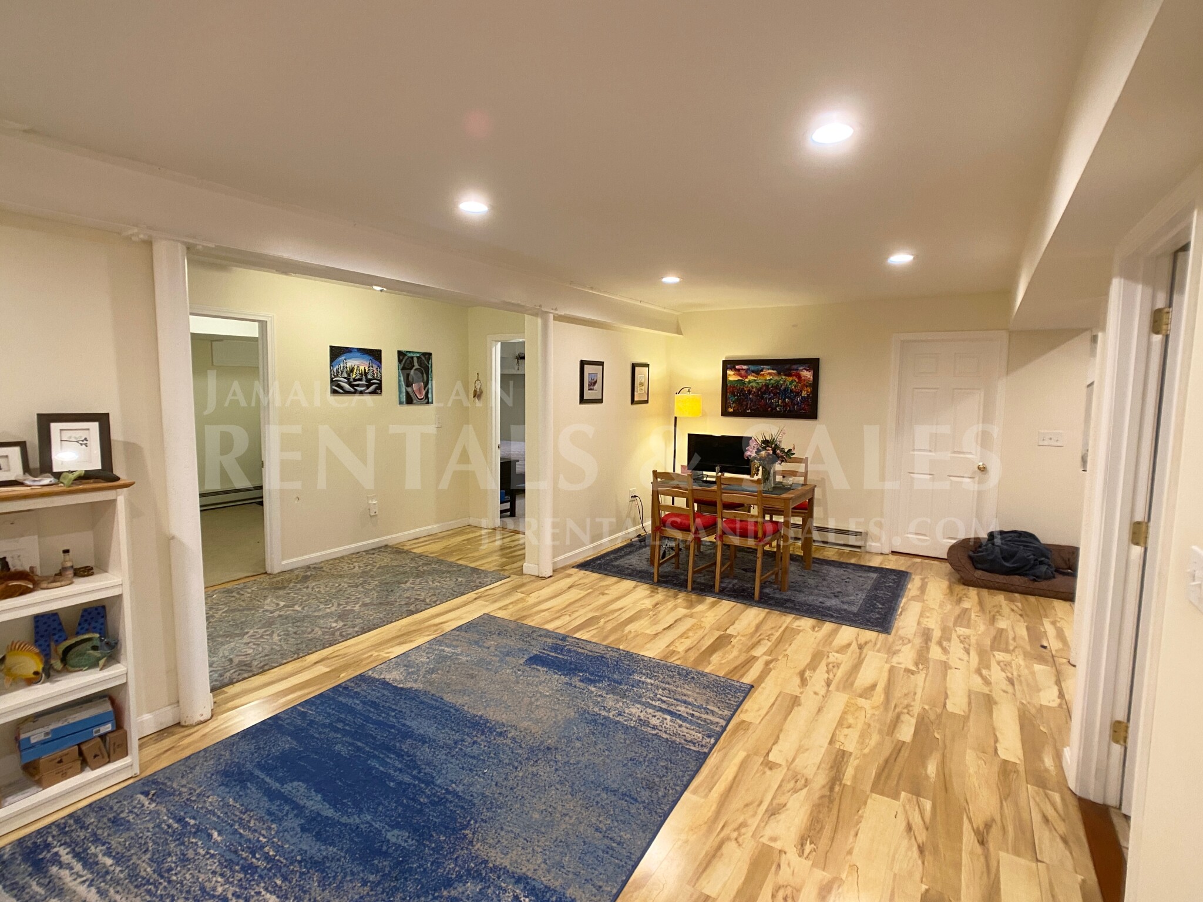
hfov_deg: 67.3
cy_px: 451
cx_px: 602
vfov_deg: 53.1
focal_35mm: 26
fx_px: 904
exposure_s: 1/60
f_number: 1.8
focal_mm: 4.25
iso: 200
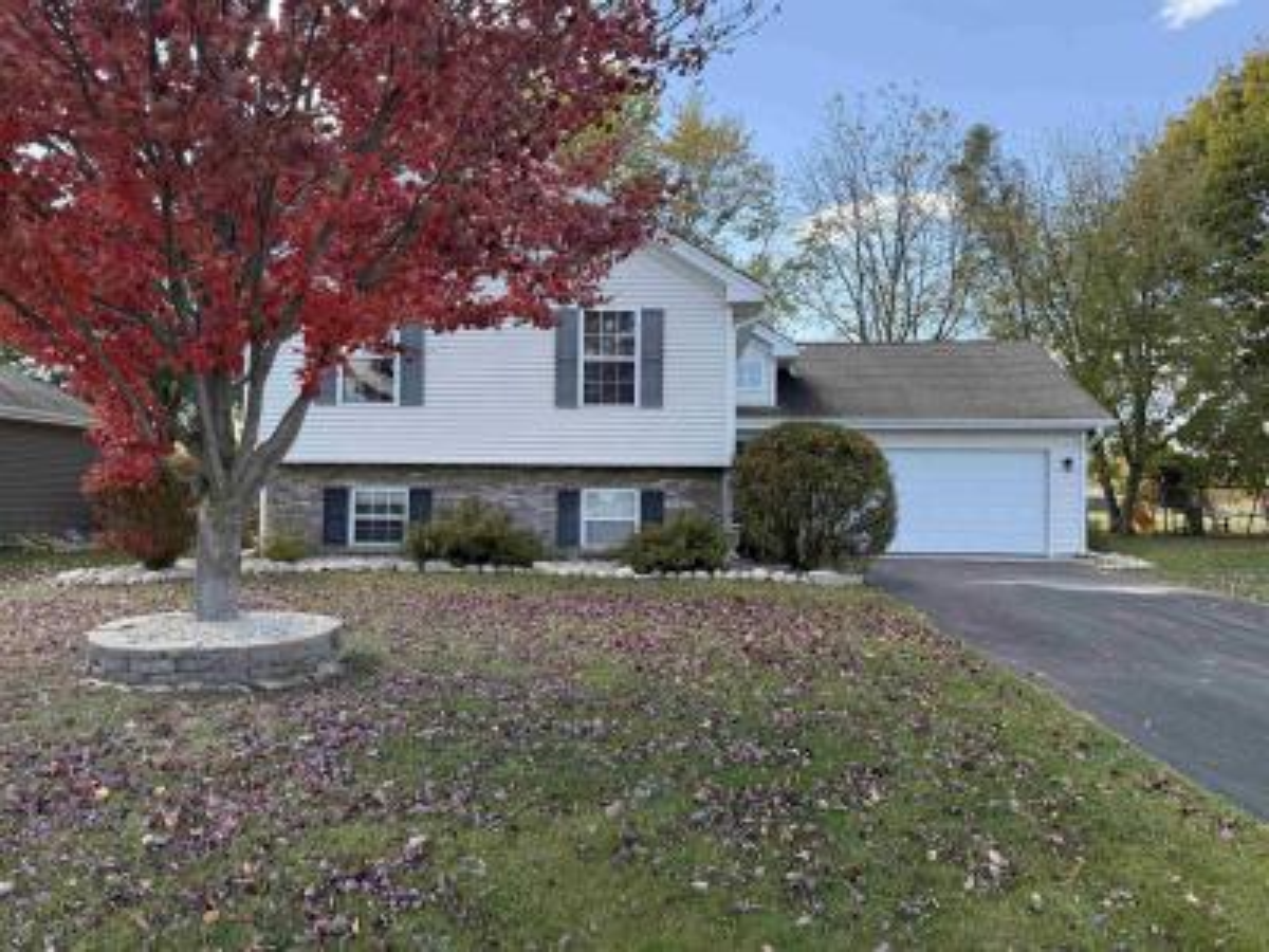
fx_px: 880
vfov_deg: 56.8
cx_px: 634
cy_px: 476
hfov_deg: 71.6
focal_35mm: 24
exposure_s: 1/955
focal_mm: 6.76
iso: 100
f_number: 1.78
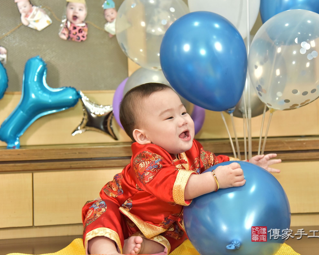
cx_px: 173
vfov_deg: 25.8
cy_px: 127
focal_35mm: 59
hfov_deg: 31.9
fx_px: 557
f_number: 4
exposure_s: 1/200
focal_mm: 52
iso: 2000
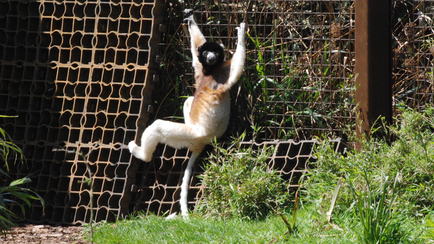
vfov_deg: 3.5
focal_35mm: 347
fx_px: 3994
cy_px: 109
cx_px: 217
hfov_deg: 6.2
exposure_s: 1/160
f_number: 29
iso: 1600
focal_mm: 220
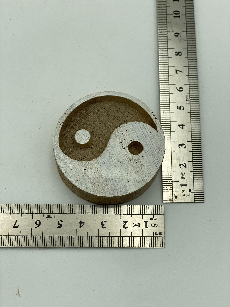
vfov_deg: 36.8
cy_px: 154
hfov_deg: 28.0
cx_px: 115
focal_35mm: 52
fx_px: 461
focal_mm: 6
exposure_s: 1/841
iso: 20
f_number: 2
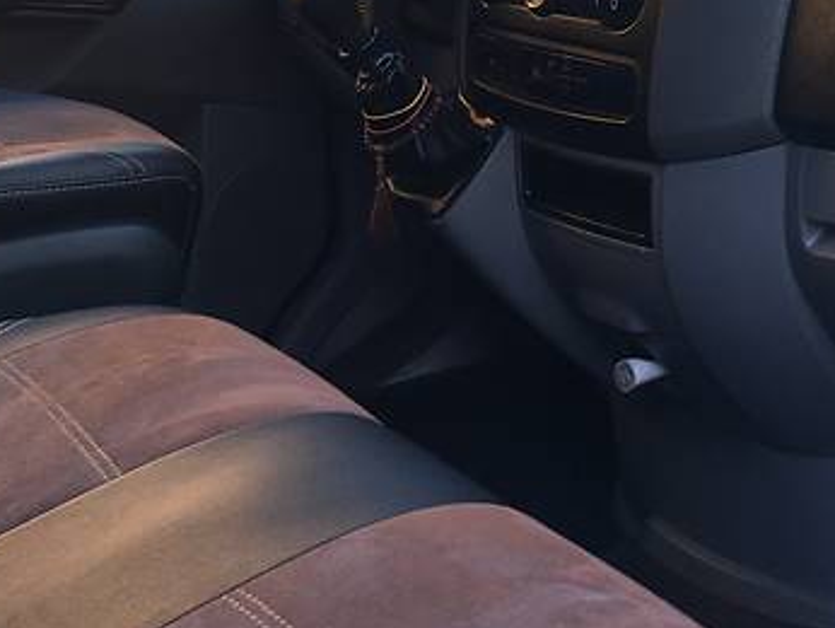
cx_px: 818
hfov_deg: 27.4
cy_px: 46
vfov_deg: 21.4
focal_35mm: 67
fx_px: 1617
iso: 25
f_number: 2.2
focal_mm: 4.2
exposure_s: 1/50
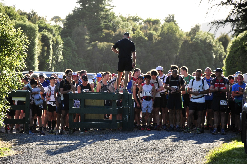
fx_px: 1079
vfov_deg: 8.7
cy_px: 82
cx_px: 124
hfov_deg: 13.1
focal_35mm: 158
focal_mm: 105
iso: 250
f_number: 7.1
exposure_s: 1/200
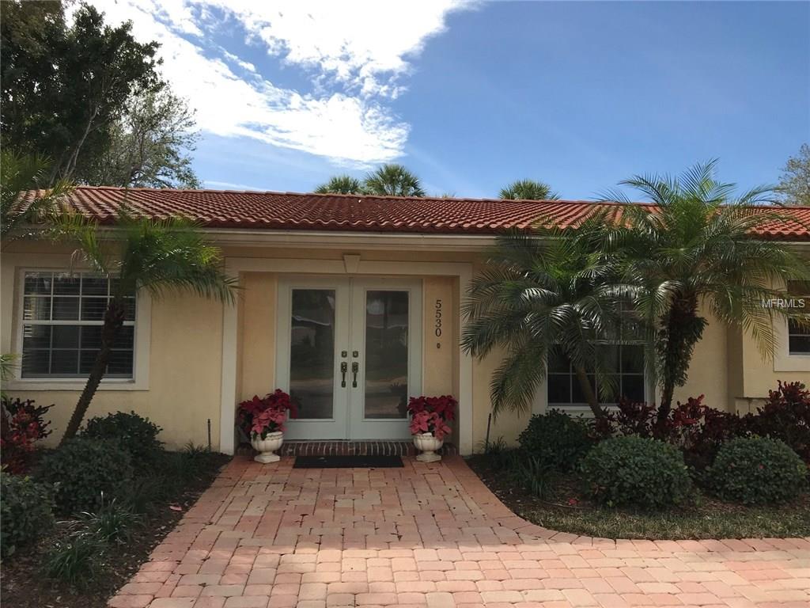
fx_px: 655
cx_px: 405
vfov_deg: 49.7
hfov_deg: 63.4
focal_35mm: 28
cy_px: 304
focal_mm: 3.99
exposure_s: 1/2398
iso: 20
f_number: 1.8
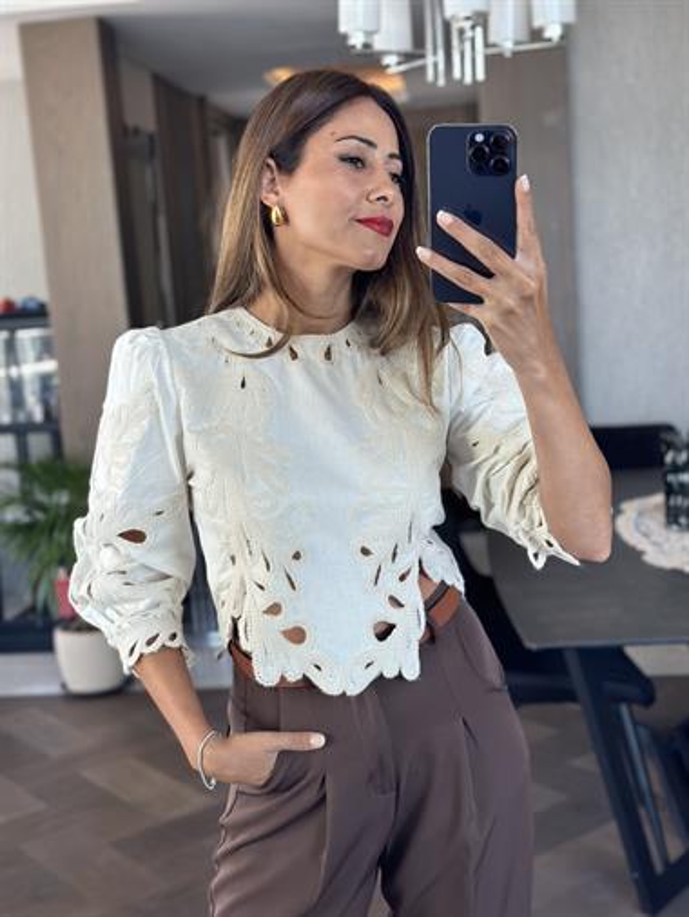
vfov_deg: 39.6
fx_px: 1273
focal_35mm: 48
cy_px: 458
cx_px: 344
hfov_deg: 30.3
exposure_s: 1/125
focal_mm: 6.86
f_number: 1.78
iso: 100
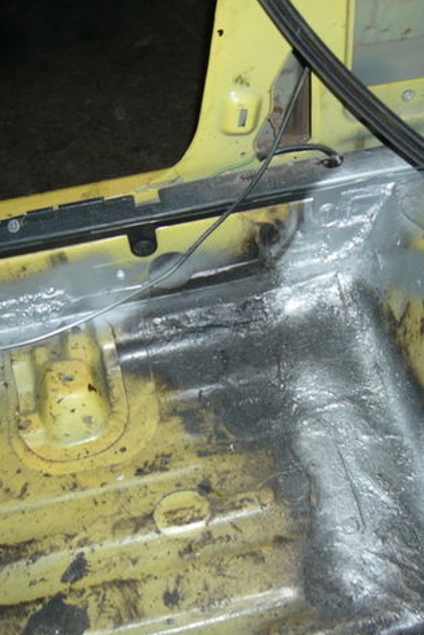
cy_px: 320
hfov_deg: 27.5
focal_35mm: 49
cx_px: 226
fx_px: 865
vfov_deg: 40.3
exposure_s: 1/60
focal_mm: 5.8
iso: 100
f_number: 2.8
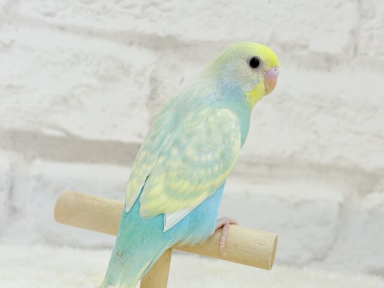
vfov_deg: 28.0
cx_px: 192
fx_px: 577
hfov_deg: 36.8
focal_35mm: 52
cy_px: 144
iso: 64
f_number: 1.6
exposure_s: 1/100
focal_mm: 5.96
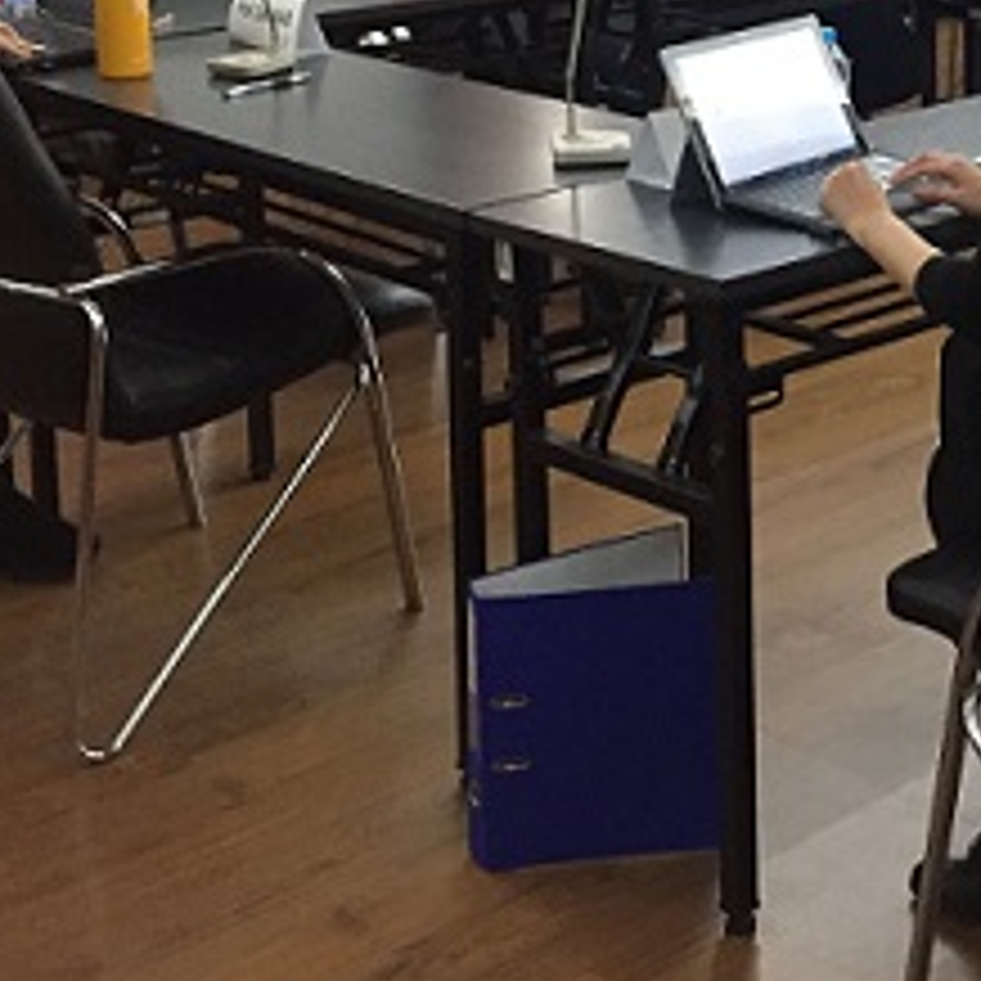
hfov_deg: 22.3
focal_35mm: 74
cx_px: 1012
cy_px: 38
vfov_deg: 22.6
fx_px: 2373
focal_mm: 4.15
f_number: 2.2
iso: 320
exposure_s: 1/33
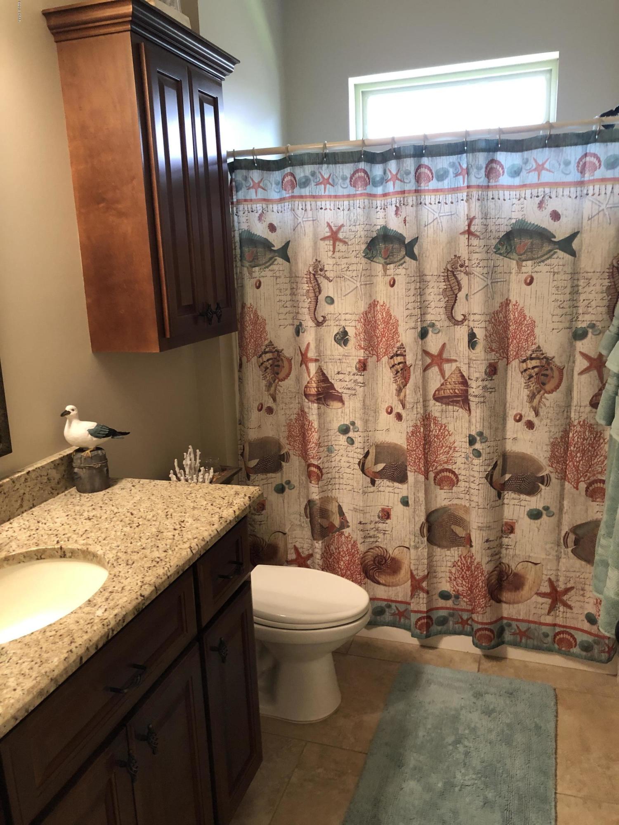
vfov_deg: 63.4
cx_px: 310
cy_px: 412
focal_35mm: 28
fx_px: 668
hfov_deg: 49.7
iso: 64
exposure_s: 1/15
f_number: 1.8
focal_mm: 3.99
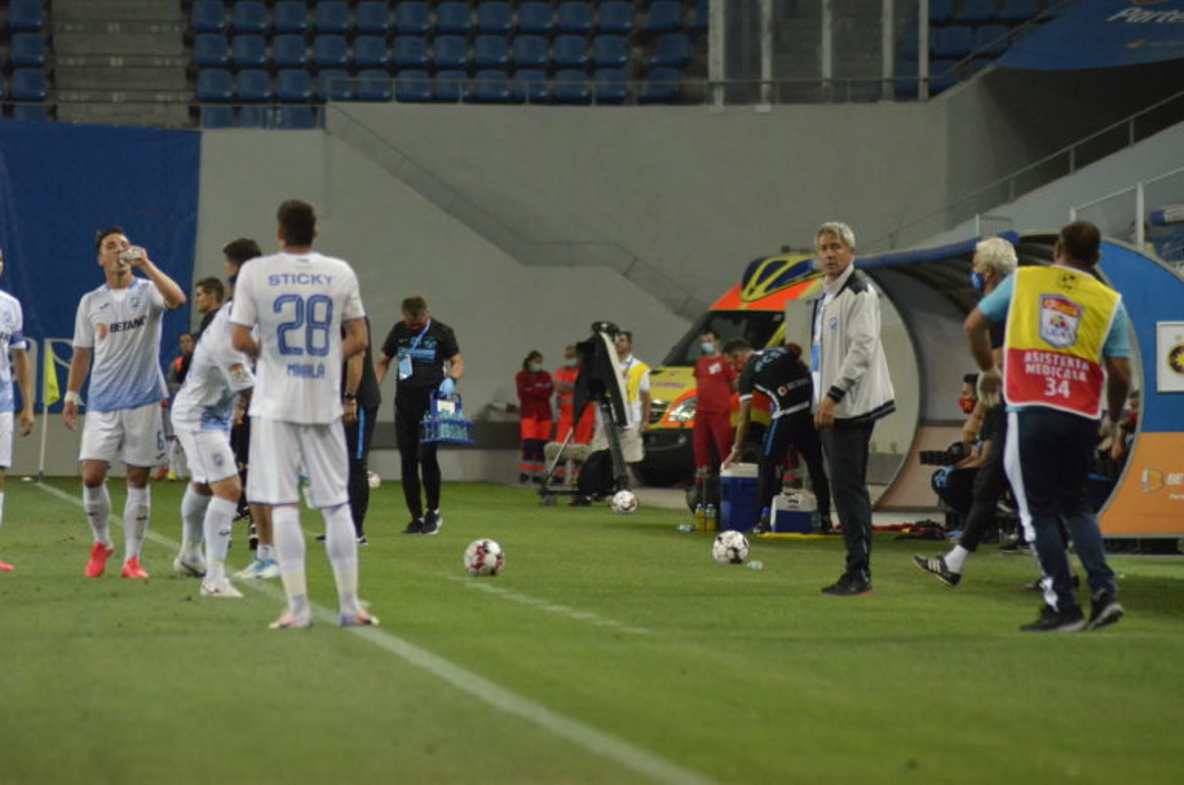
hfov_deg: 6.9
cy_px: 392
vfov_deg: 4.6
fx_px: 9848
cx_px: 592
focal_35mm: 300
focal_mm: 200
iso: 5000
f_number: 4.8
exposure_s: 1/1000
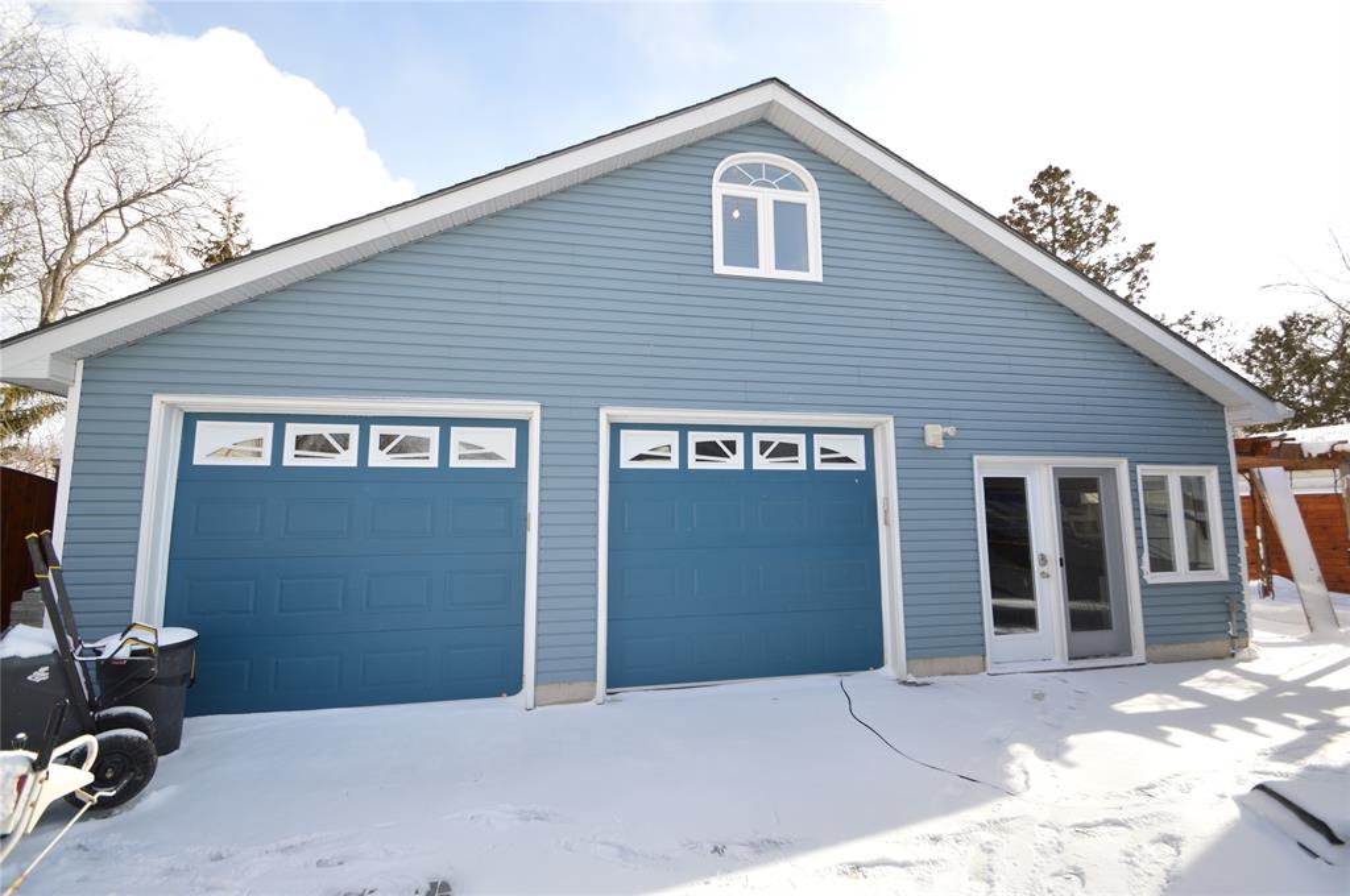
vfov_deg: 77.2
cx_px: 675
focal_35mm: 15
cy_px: 448
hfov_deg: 100.5
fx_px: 562
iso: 100
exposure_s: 1/200
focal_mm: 10
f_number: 6.3
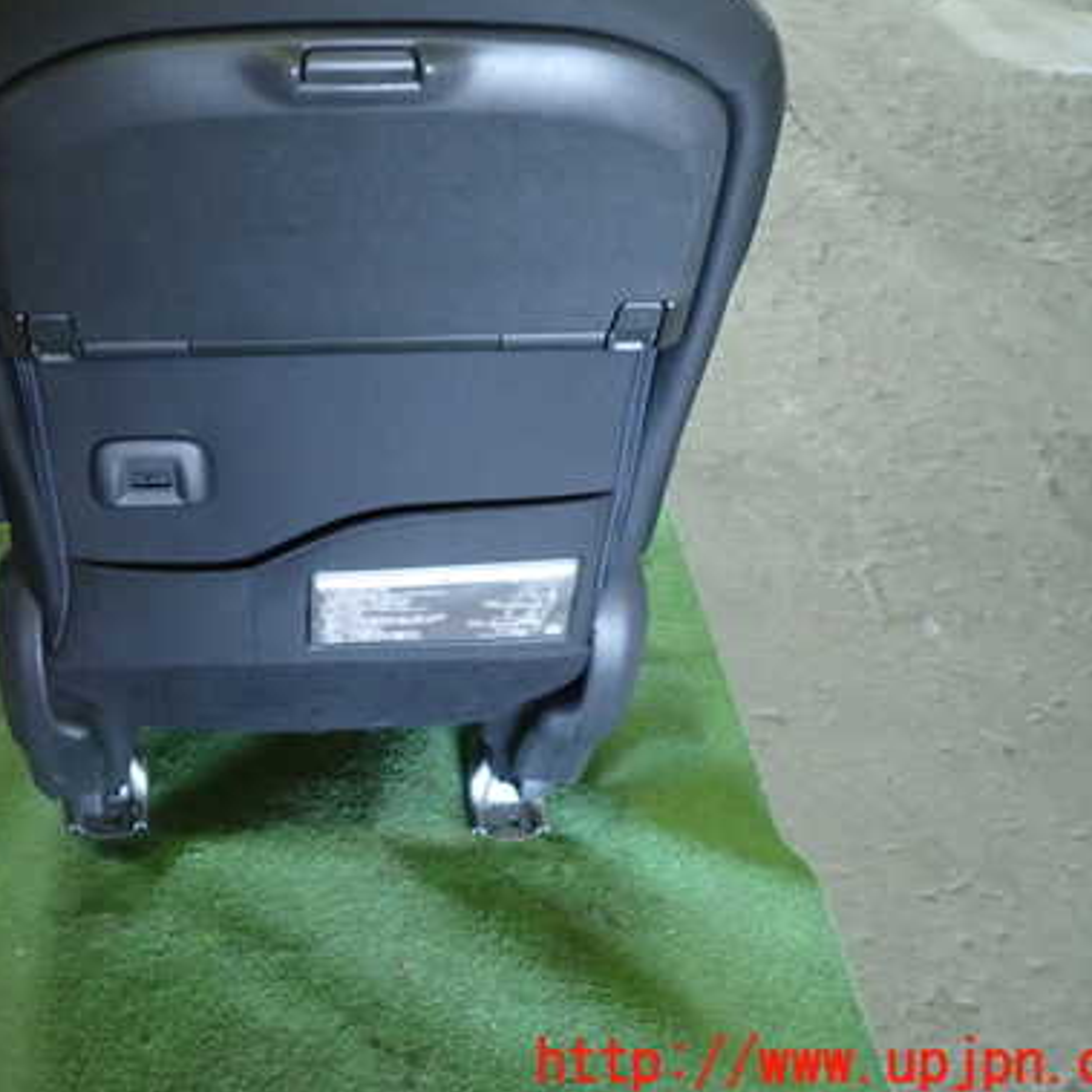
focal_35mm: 35
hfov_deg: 46.1
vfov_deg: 47.0
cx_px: 323
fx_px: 1249
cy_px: 452
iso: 400
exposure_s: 1/30
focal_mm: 4.5
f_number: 2
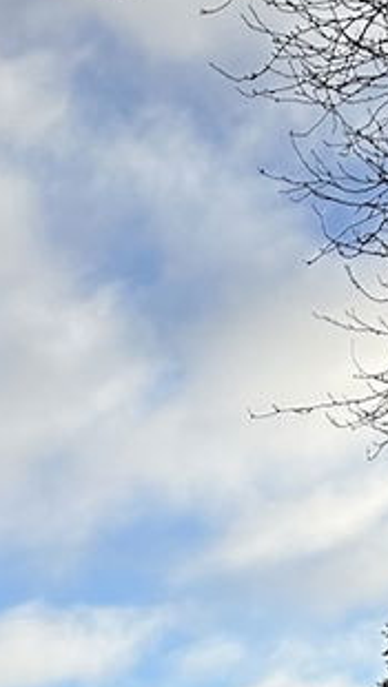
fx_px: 2663
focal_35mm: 146
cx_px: -9
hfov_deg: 8.3
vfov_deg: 13.4
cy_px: 1172
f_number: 1.5
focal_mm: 5.7
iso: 50
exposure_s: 1/3571
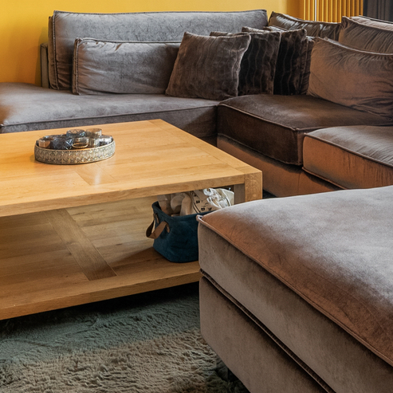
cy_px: -16
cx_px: 258
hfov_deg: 29.4
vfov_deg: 27.5
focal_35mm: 58
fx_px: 745
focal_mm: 14
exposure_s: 1/2
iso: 250
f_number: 8
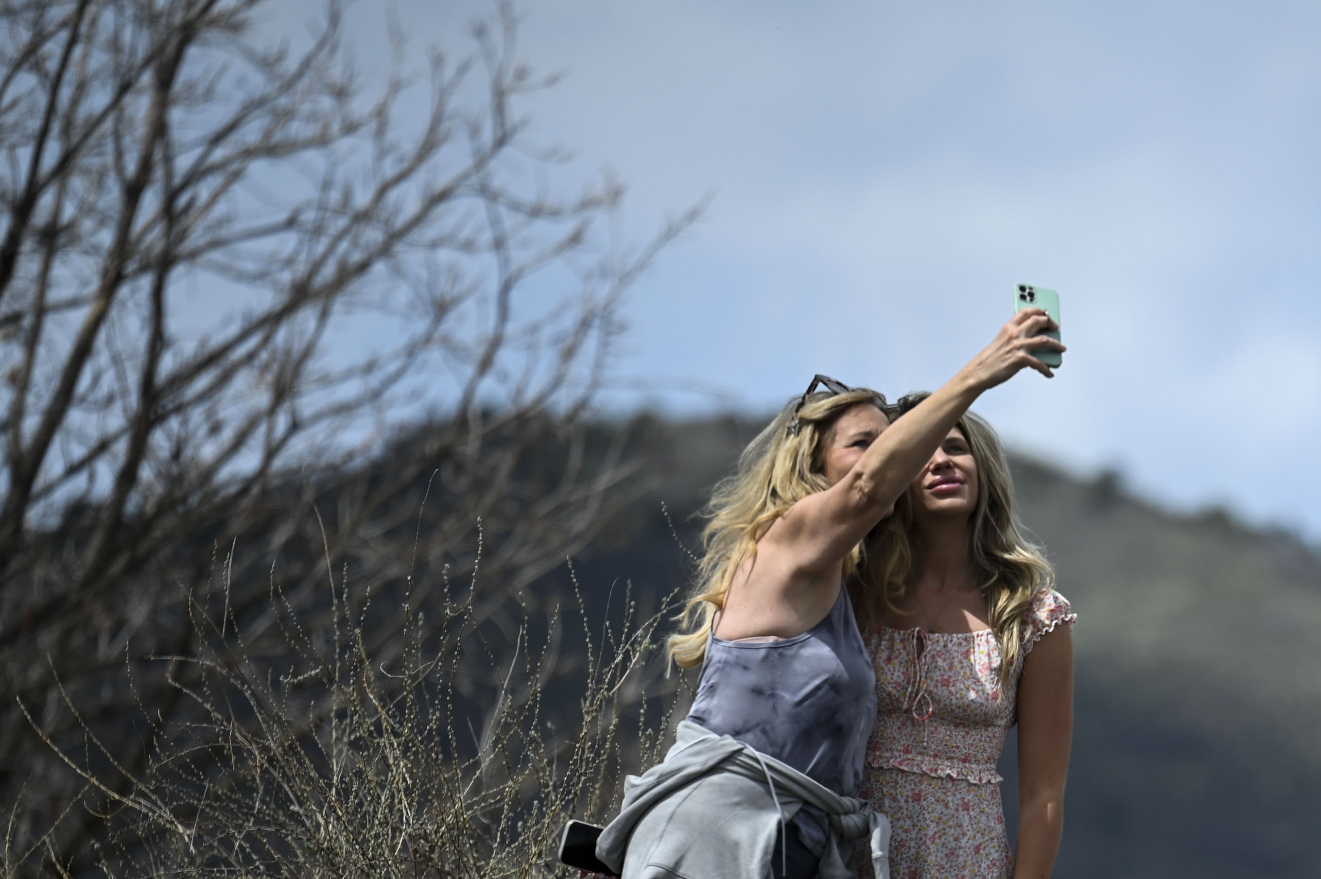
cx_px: 1299
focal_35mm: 445
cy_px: 945
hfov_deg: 4.6
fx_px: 16319
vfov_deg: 3.1
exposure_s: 1/2000
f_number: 2.8
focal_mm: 200
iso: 100
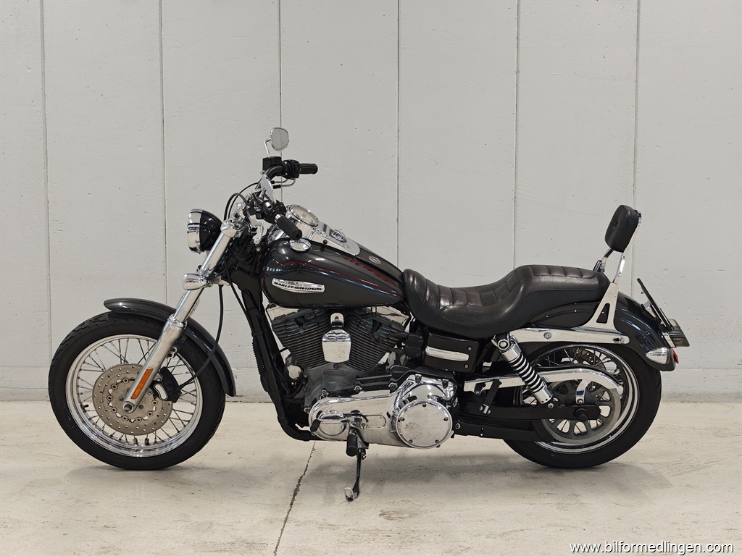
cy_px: 278
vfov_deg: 31.5
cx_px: 371
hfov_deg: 41.2
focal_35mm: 46
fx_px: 986
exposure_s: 1/100
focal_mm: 8.72
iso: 310
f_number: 2
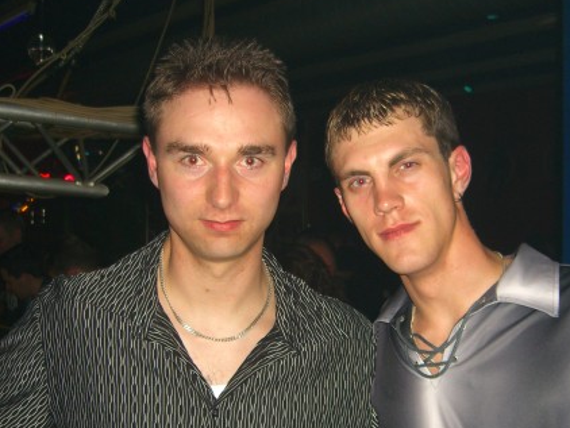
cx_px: 339
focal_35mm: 54
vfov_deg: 26.9
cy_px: 286
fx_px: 890
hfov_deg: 35.4
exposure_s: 1/60
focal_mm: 7.9
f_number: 2.8
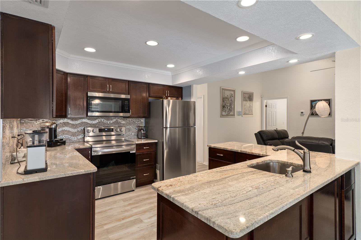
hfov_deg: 90.0
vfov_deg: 67.4
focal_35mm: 18
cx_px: 180
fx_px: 180
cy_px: 120
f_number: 8
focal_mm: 12
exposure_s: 1/1.25
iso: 250
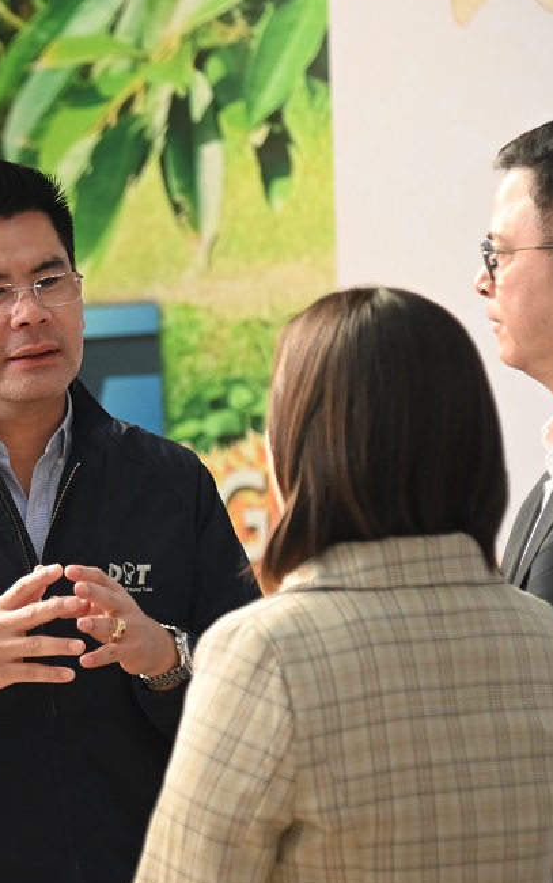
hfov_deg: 7.3
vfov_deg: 11.6
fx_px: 4335
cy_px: 503
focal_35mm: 180
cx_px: -4
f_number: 4
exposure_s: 1/200
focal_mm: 95
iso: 2500
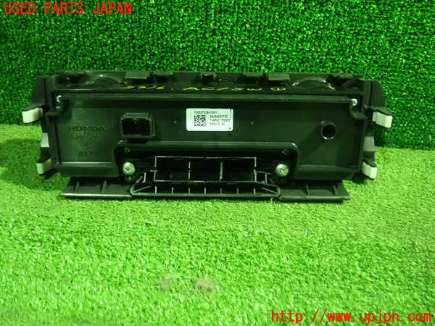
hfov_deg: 60.0
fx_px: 377
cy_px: 163
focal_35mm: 30
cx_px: 218
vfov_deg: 46.8
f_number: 2.3
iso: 1600
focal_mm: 5.5
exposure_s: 1/25
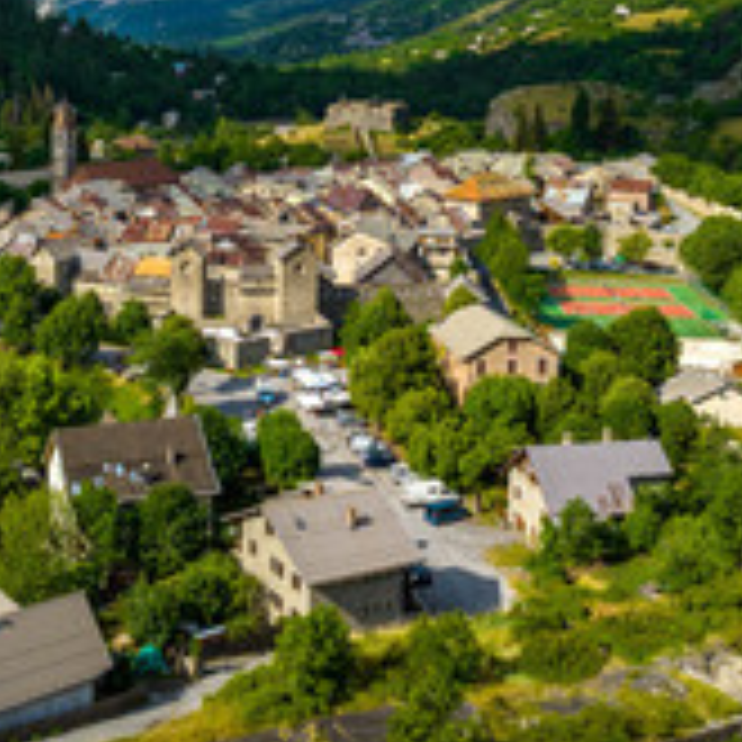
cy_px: 189
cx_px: 220
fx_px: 1164
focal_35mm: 48
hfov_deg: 34.9
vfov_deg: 34.6
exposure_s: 1/800
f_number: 8
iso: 200
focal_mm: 12.3
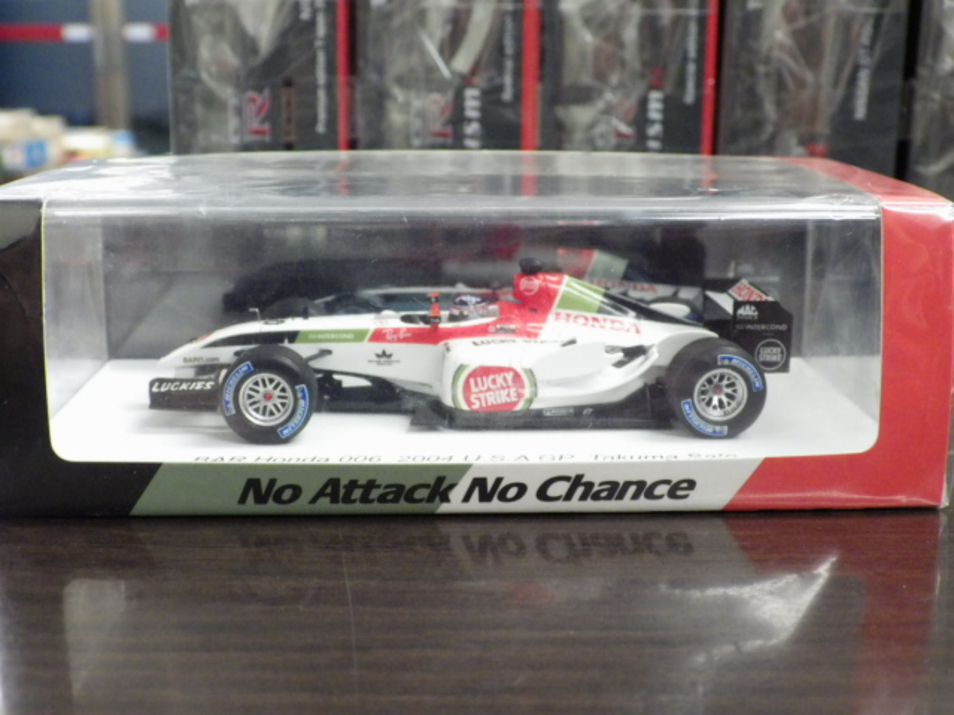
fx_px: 1378
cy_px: 358
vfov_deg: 29.1
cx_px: 477
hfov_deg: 38.2
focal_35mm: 50
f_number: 3.8
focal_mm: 9
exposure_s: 1/30
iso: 800
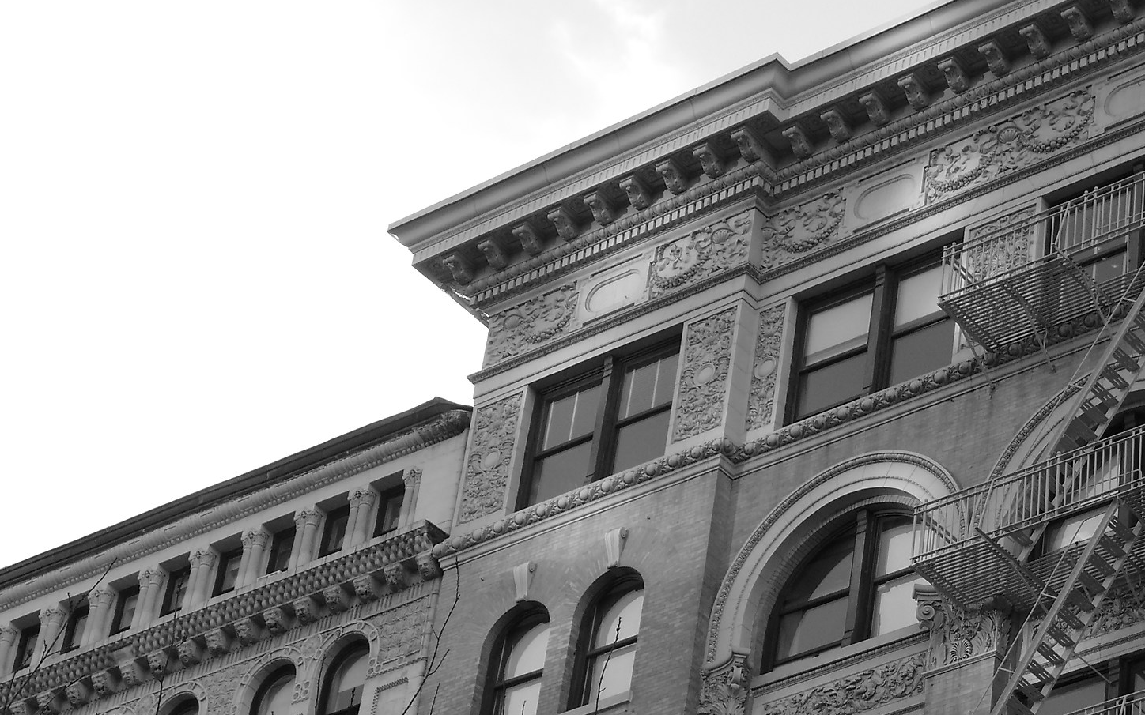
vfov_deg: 10.6
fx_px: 3838
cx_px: 923
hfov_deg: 16.8
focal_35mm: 123
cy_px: 593
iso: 100
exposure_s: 1/125
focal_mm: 14.8
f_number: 4
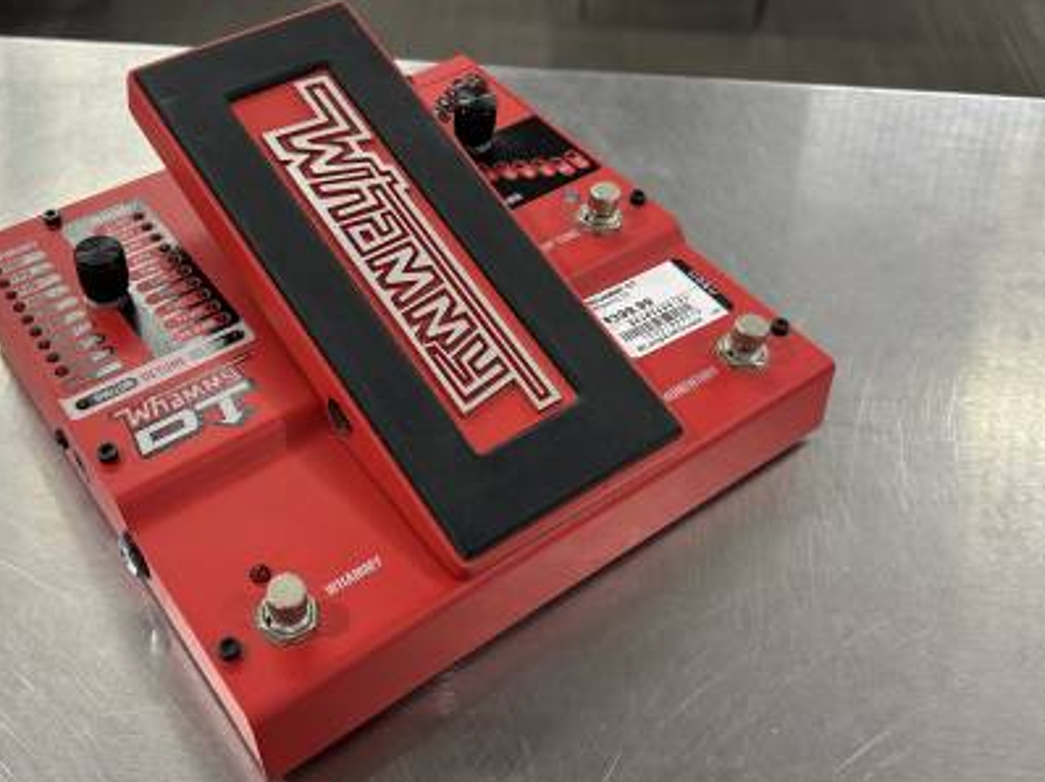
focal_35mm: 34
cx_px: 381
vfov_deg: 41.8
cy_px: 386
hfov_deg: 53.3
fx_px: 1026
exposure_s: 1/60
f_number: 1.5
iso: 125
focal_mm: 5.7
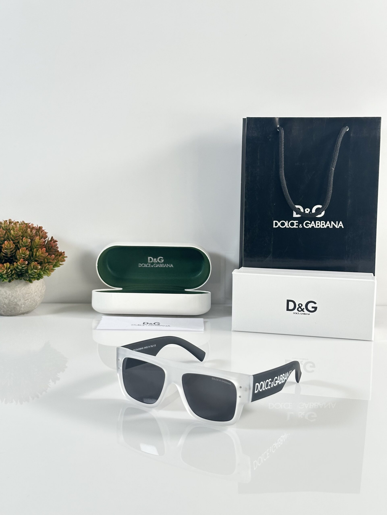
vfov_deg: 39.7
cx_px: 194
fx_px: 716
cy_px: 258
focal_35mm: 48
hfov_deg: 30.3
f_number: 1.78
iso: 80
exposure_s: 1/100
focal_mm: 6.86
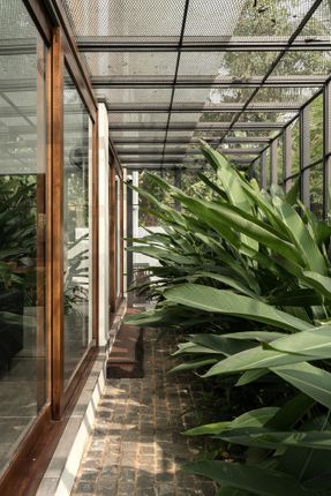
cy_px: 248
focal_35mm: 26
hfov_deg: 49.6
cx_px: 166
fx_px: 358
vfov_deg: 69.4
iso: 250
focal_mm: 26
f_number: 8
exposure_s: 1/100
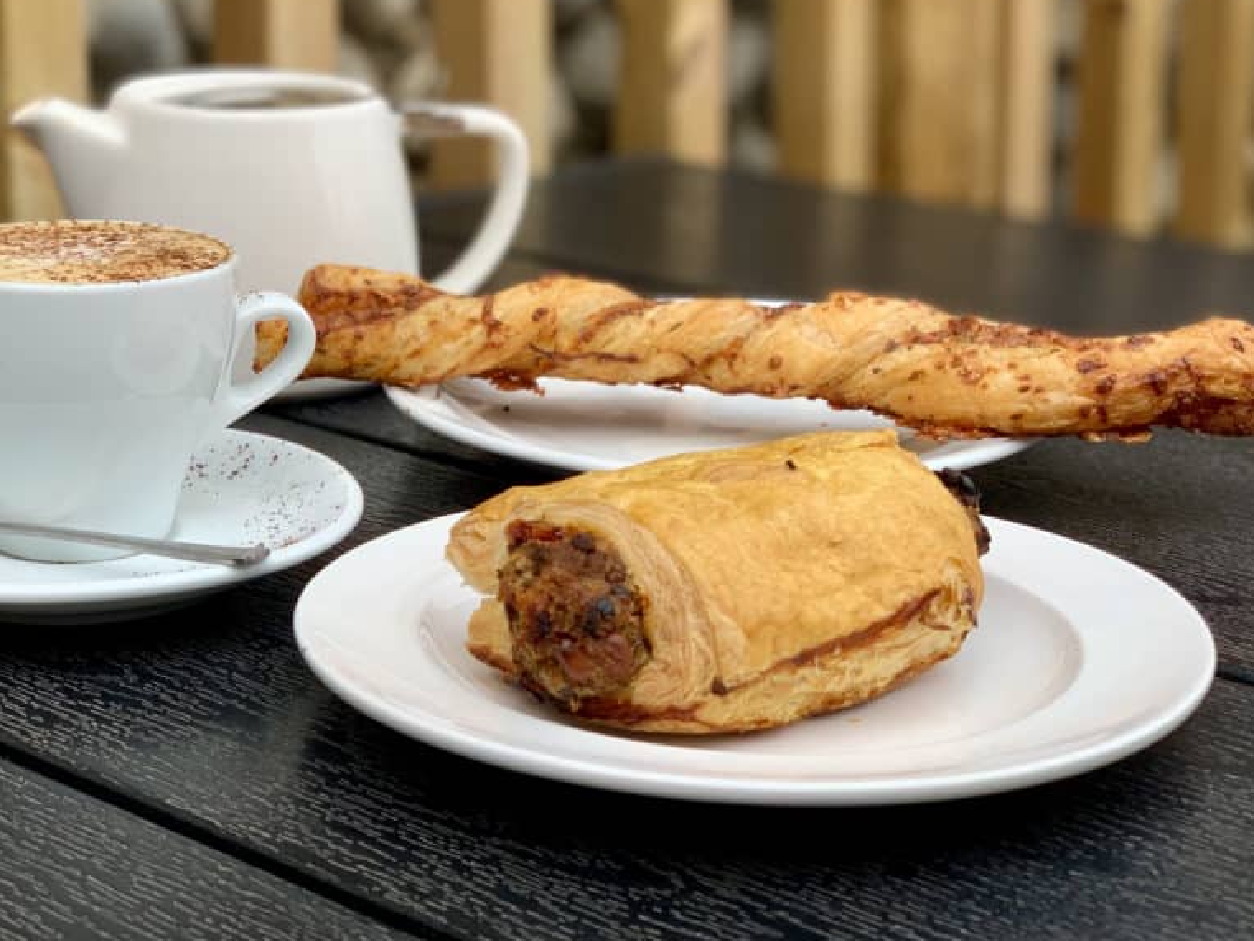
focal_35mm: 70
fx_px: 2536
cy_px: 321
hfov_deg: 27.7
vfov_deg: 20.9
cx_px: 526
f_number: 2.4
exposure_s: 1/122
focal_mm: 6
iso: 16
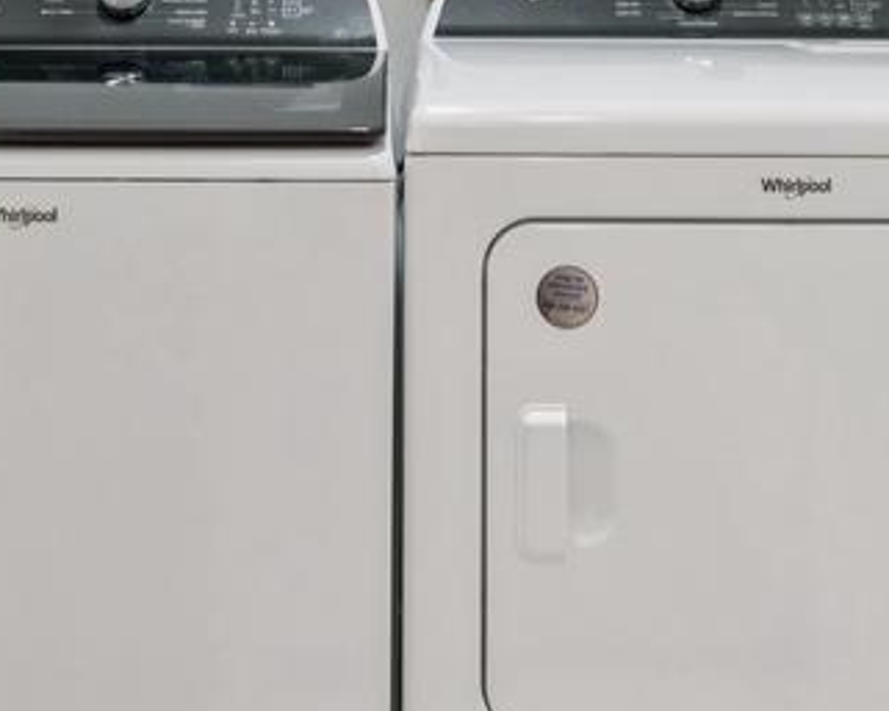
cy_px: -72
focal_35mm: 59
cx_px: 407
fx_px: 1553
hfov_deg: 31.9
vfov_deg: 24.1
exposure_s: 1/30
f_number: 7.1
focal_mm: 14
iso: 400
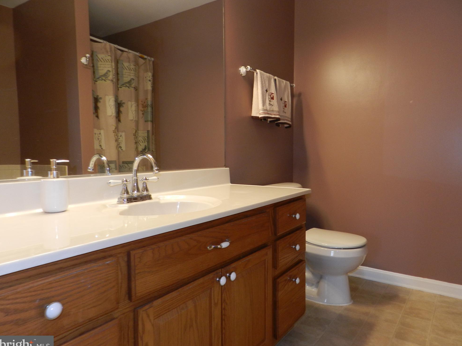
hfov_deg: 71.6
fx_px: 320
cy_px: 174
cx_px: 236
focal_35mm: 24
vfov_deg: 56.8
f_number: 3.4
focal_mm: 4
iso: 200
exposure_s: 1/30
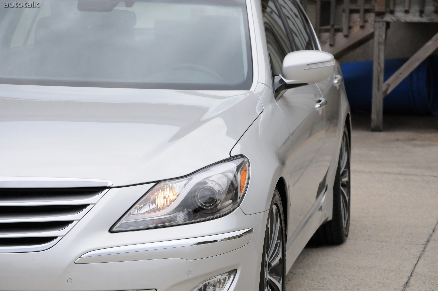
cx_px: 219
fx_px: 1641
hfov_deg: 15.2
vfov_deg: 10.1
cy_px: 146
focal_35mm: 135
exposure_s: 1/1600
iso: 2000
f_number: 8
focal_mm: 90
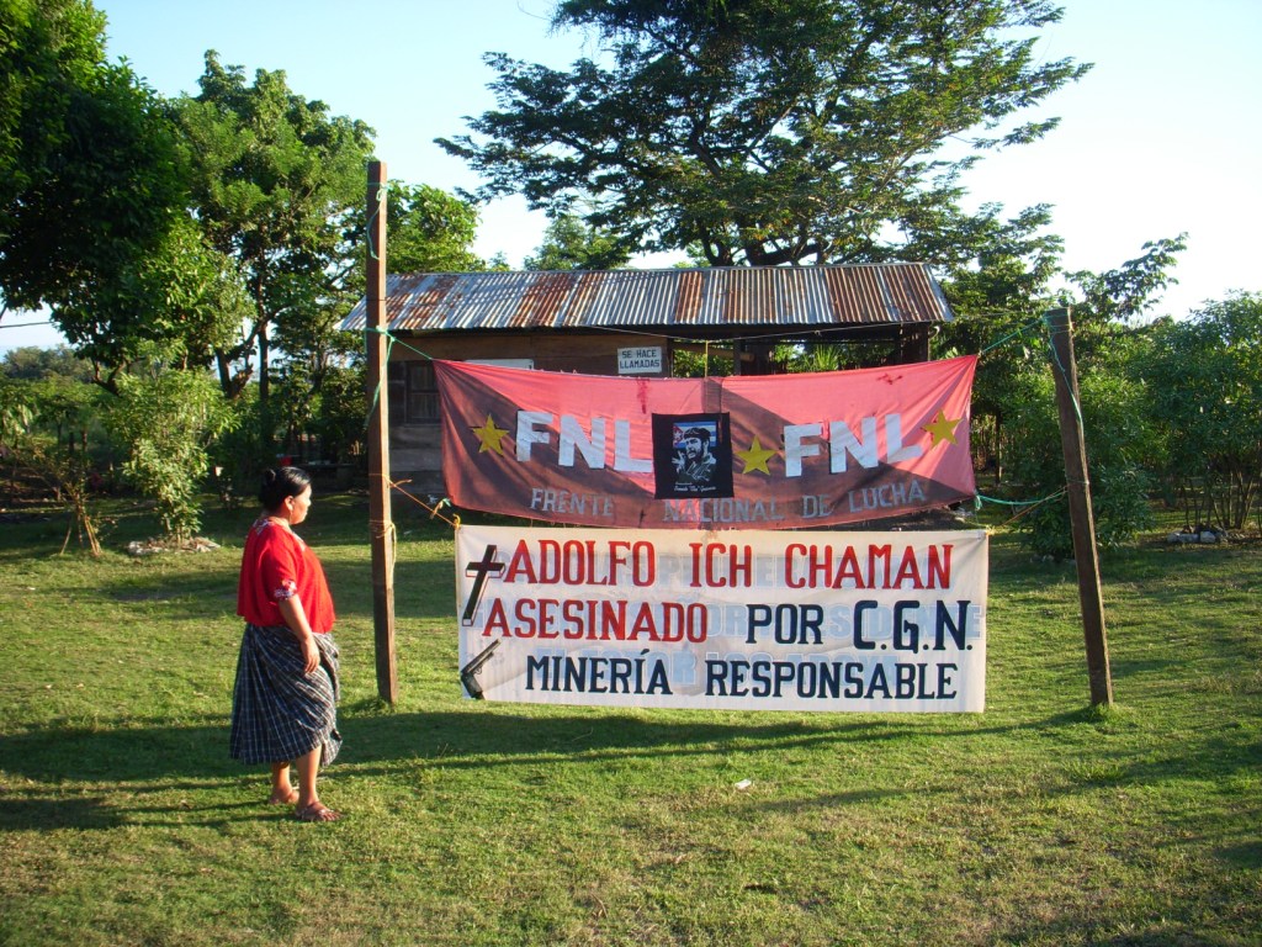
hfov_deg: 49.0
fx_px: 1385
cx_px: 631
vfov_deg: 37.7
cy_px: 474
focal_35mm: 38
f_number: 3.3
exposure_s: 1/250
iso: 100
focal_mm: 6.3
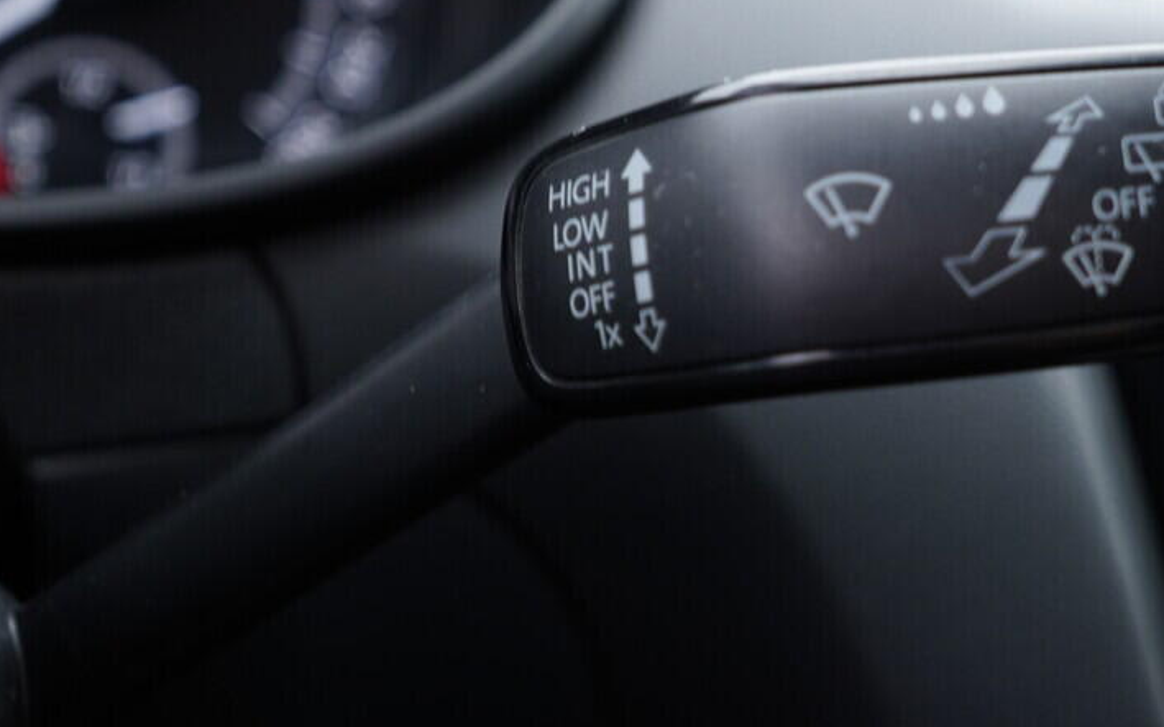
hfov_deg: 37.8
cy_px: 280
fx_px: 1681
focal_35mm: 53
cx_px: 777
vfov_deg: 24.4
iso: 250
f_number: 2.8
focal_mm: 24
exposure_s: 1/40
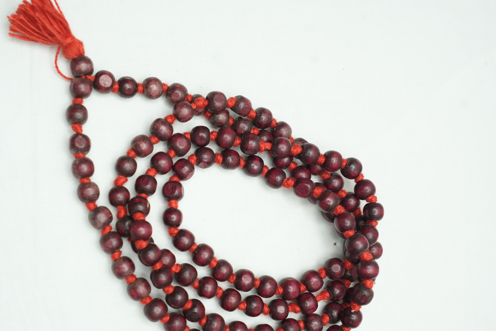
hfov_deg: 38.1
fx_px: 716
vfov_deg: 26.0
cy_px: 193
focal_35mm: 52
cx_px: 205
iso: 320
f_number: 5.6
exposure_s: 1/60
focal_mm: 41
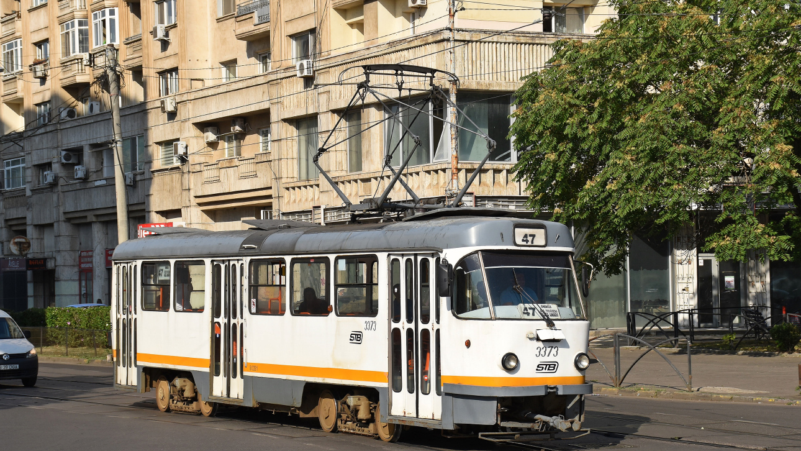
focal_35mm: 76
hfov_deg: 27.9
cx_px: 400
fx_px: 1614
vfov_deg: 15.9
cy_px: 263
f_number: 8
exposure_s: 1/800
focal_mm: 48
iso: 200
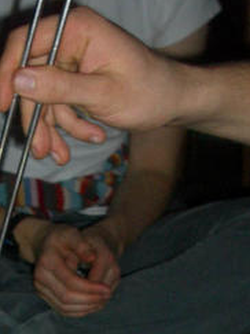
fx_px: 1041
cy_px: 390
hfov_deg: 13.7
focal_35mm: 108
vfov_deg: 17.4
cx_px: 66
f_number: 2.8
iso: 100
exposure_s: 1/60
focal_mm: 6.8
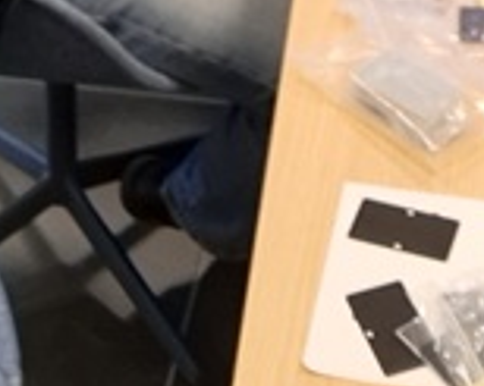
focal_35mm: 127
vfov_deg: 11.1
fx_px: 1818
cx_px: 475
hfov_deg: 14.9
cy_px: -373
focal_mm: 3.72
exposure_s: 1/50
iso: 160
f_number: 2.2
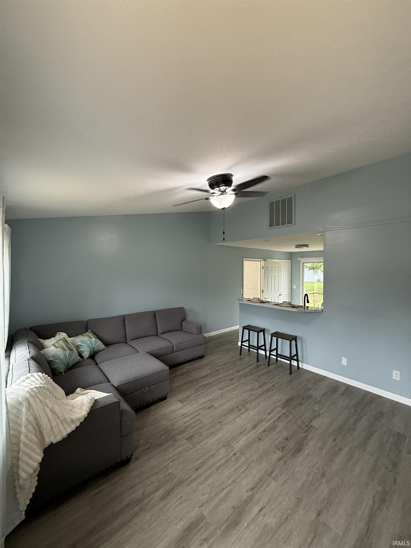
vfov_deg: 102.1
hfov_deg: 85.7
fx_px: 222
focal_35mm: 14
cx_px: 206
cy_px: 274
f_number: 2.2
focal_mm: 2.22
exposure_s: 1/120
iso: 250
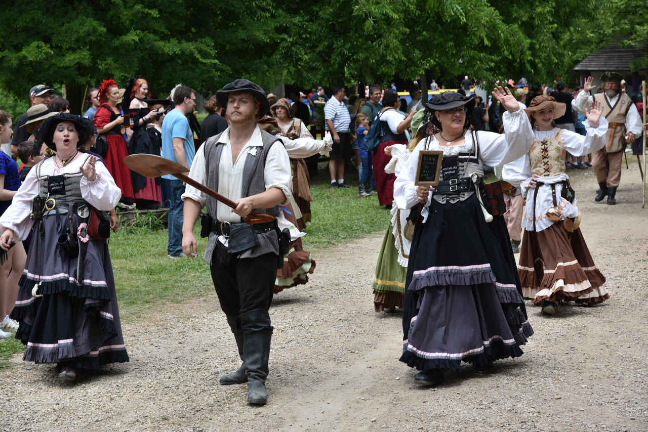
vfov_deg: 17.5
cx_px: 324
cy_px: 216
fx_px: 1404
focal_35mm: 78
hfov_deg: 26.0
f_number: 7.1
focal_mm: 78
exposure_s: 1/200
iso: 100
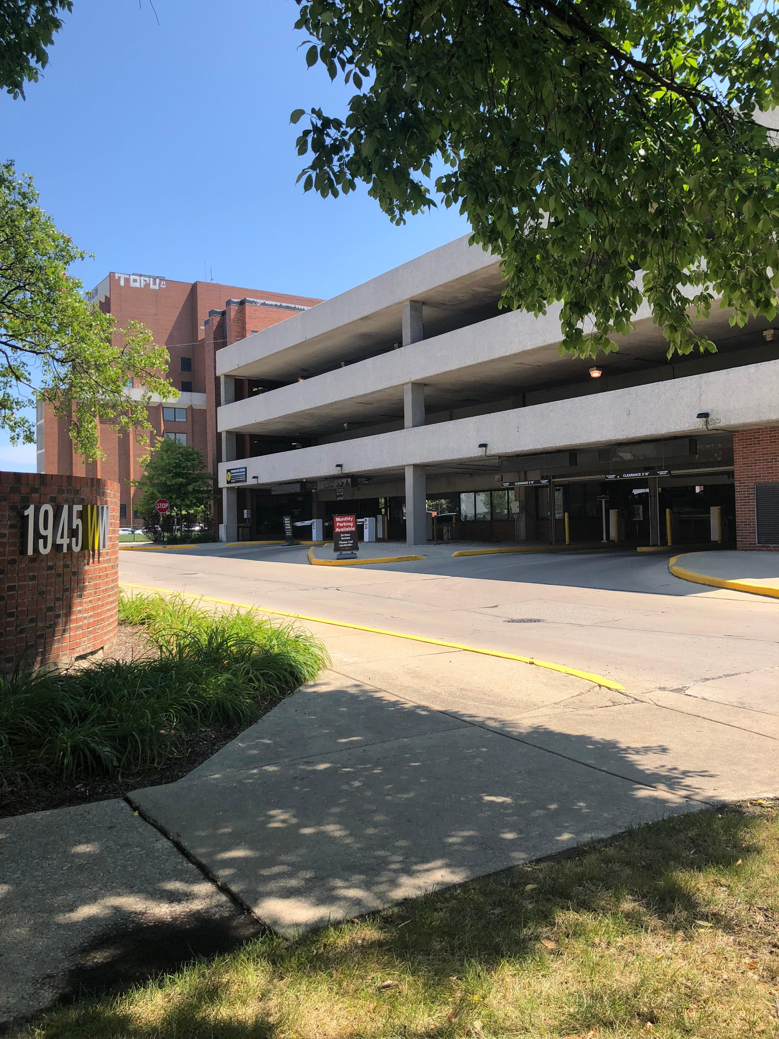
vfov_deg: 63.4
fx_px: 840
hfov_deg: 49.7
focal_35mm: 28
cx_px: 390
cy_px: 520
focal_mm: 4
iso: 20
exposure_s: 1/1185
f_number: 1.8
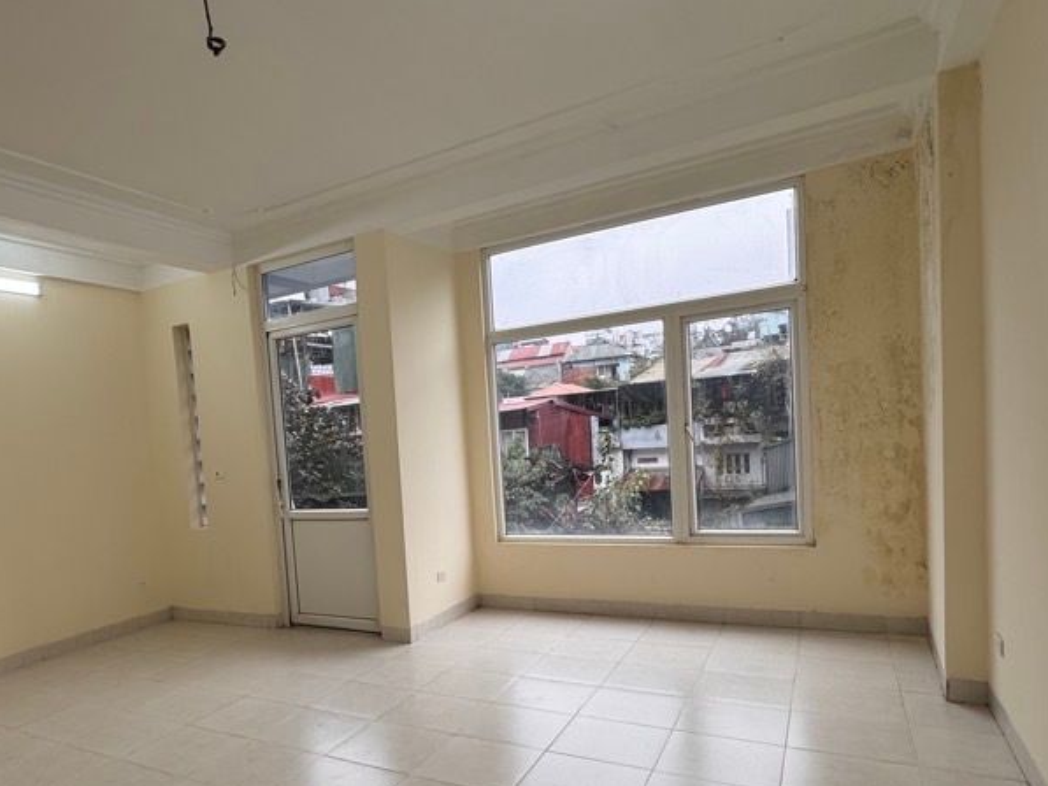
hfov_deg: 69.7
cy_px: 500
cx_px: 356
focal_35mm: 24
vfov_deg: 56.0
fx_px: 727
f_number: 2.2
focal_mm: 2.22
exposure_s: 1/229
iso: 40
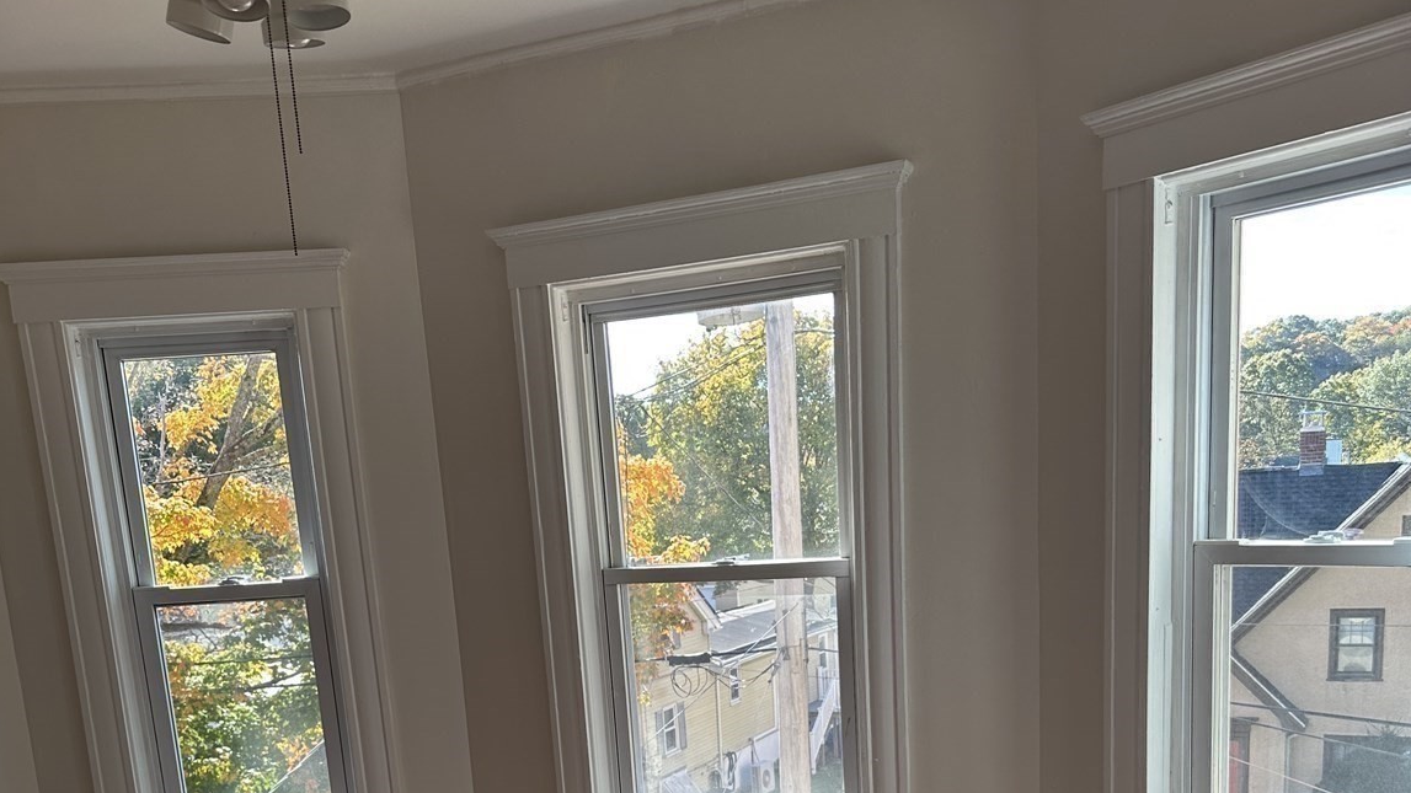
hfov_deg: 56.6
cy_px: 777
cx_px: 705
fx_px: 1309
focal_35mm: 35
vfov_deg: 31.4
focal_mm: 6.86
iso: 80
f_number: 1.78
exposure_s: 1/290
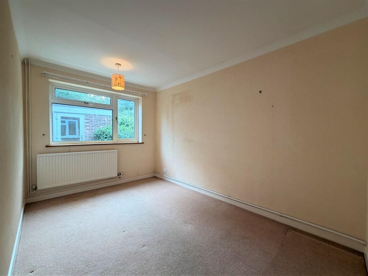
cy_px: 138
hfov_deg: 102.1
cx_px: 184
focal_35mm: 14
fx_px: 149
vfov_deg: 85.7
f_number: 2.2
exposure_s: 1/100
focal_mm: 2.22
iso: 80
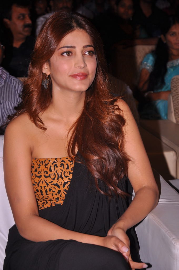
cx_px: 90
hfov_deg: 12.1
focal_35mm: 112
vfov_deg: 18.2
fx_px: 841
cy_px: 135
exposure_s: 1/160
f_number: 7.1
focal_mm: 75
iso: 200
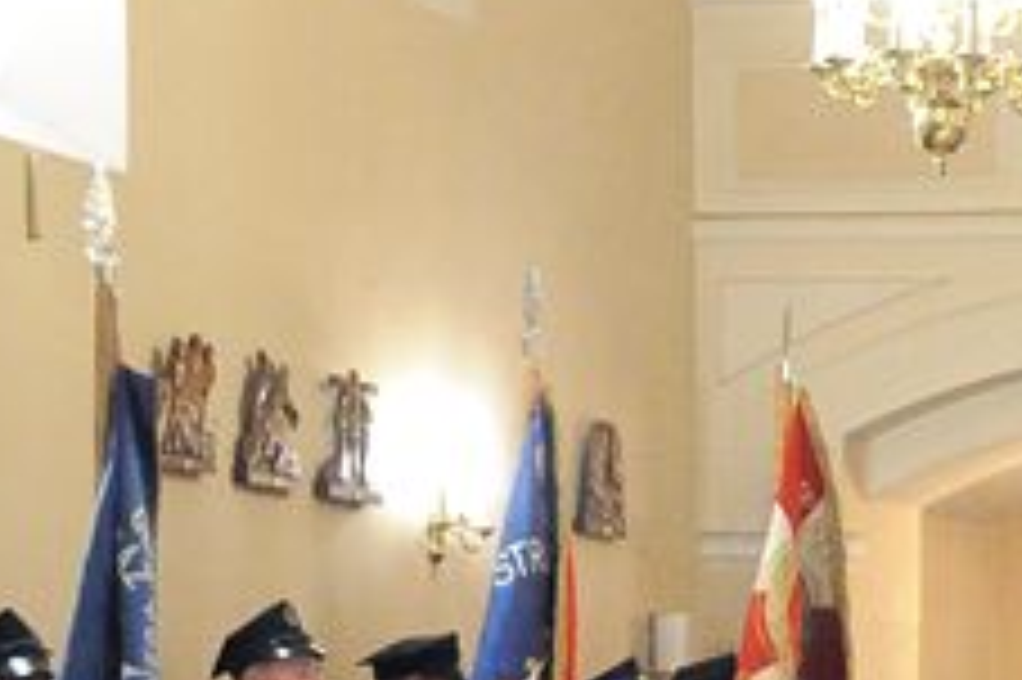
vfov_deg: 9.1
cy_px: 1137
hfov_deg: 13.6
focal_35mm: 146
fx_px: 4142
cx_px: 1283
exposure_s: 1/80
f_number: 4.5
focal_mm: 26
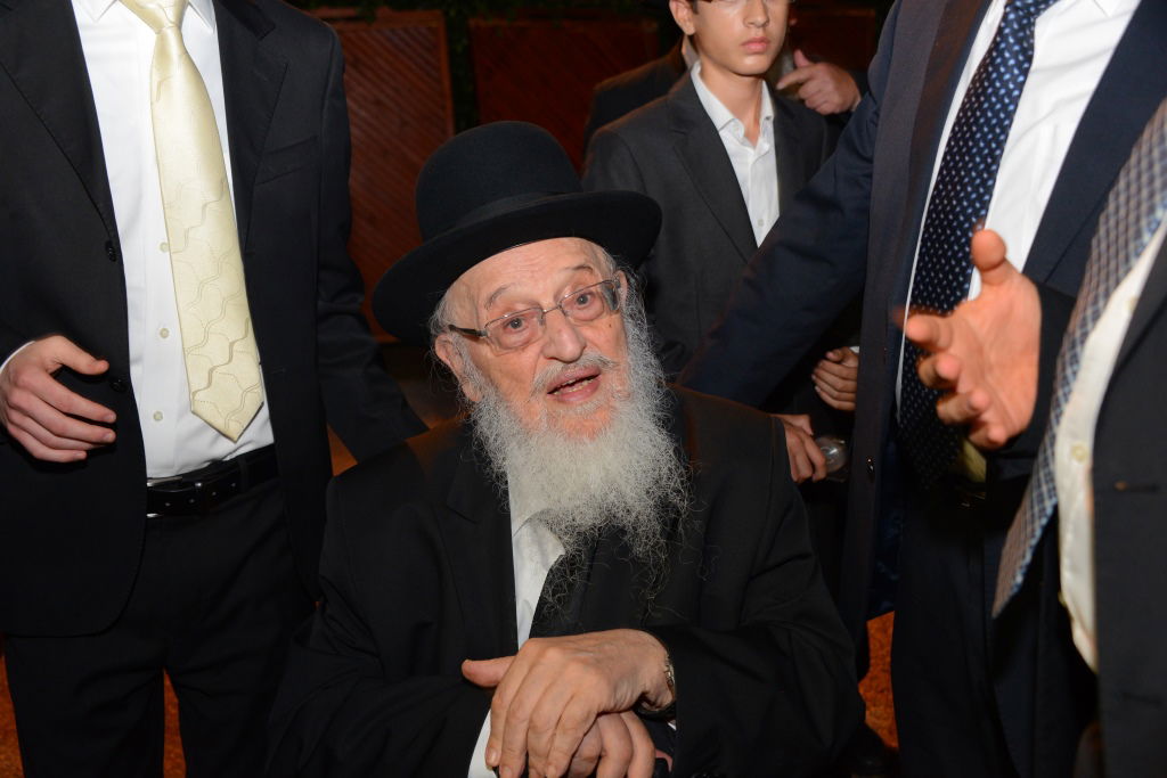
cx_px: 584
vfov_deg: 36.9
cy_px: 389
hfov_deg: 53.1
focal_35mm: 36
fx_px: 1167
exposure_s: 1/60
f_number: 4.5
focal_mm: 36
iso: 1600
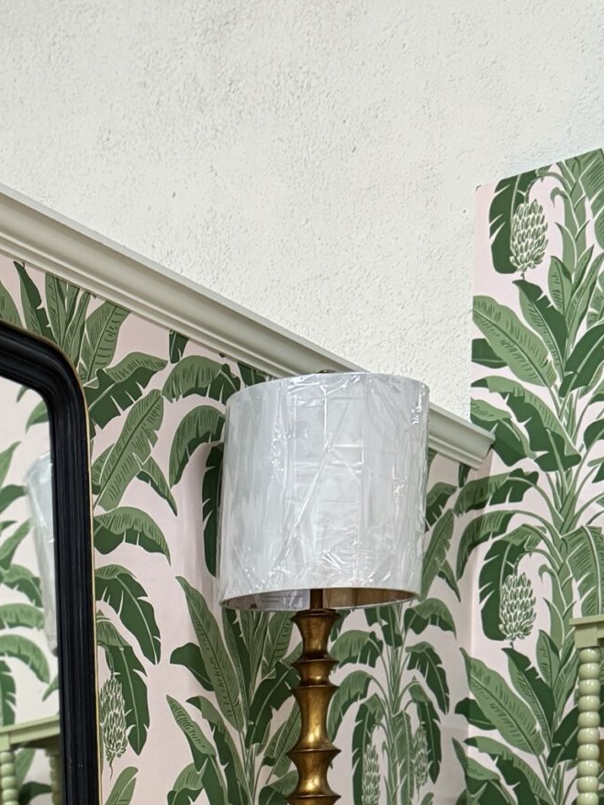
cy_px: 1099
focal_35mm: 70
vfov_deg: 23.8
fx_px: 1629
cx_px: -113
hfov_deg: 19.8
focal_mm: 6.76
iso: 400
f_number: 1.78
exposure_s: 1/60
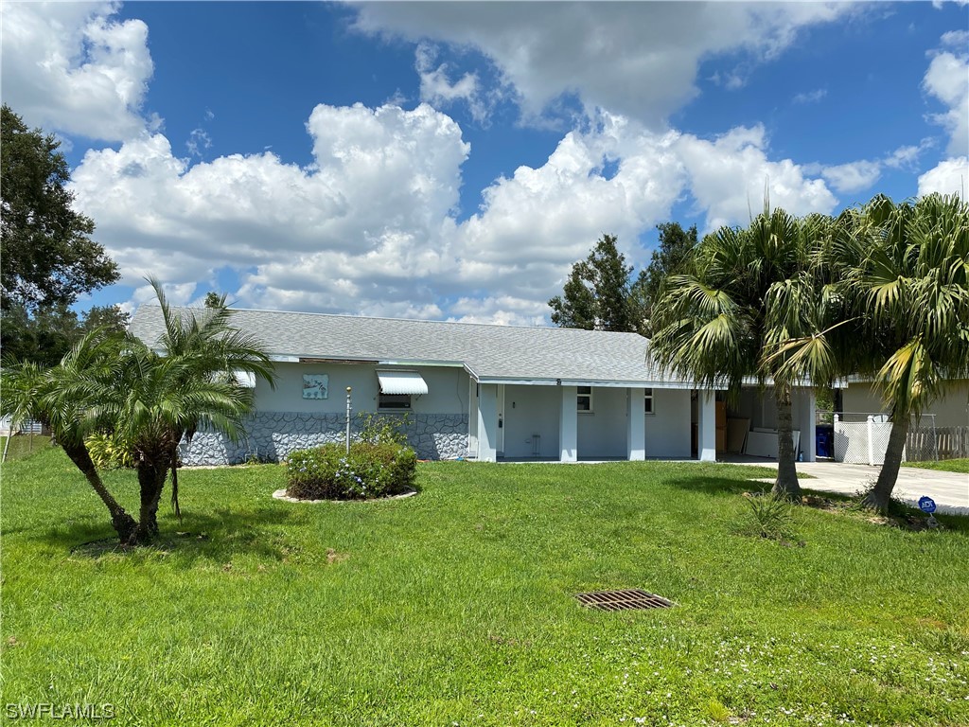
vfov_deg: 53.1
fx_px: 728
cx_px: 484
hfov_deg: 67.3
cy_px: 364
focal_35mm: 26
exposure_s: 1/4608
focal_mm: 4.25
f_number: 1.8
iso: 32
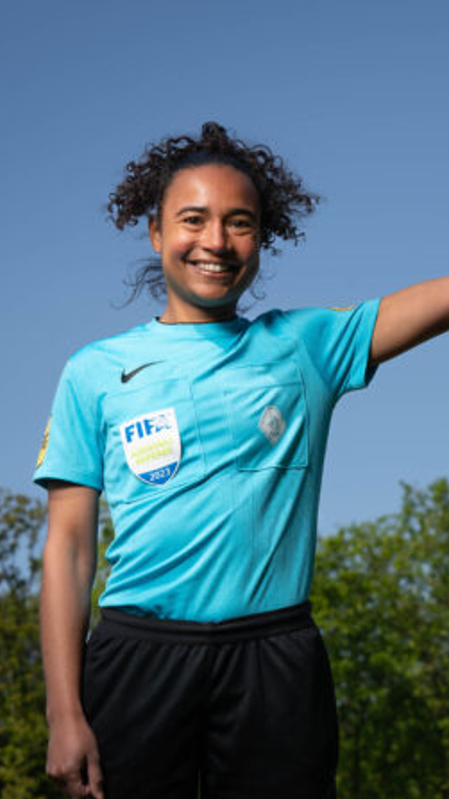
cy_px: 440
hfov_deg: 9.5
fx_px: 2670
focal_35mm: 126
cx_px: 522
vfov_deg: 17.0
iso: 50
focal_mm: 70
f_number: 8
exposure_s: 1/160
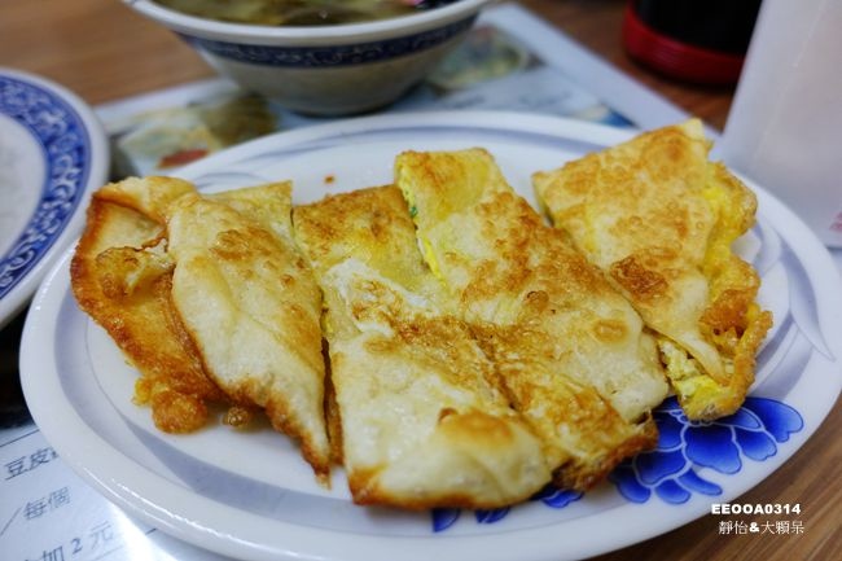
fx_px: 561
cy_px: 280
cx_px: 421
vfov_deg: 53.1
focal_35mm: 24
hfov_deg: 73.8
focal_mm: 8.8
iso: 125
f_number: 1.8
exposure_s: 1/30
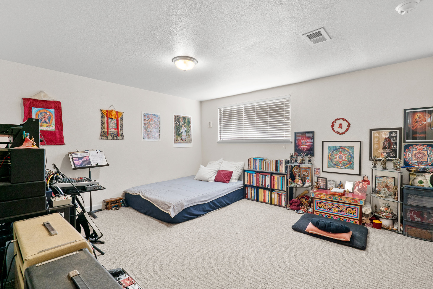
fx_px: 193
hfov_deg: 96.7
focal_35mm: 16
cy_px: 144
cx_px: 216
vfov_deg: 73.8
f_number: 9
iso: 400
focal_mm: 16
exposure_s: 1/2
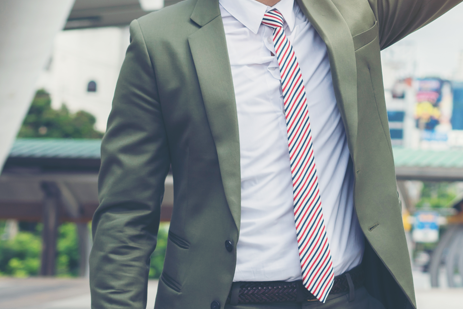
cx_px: 605
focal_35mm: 146
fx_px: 1878
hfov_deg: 13.5
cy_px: -139
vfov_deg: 9.2
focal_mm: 50
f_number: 3.5
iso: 100
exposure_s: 1/640
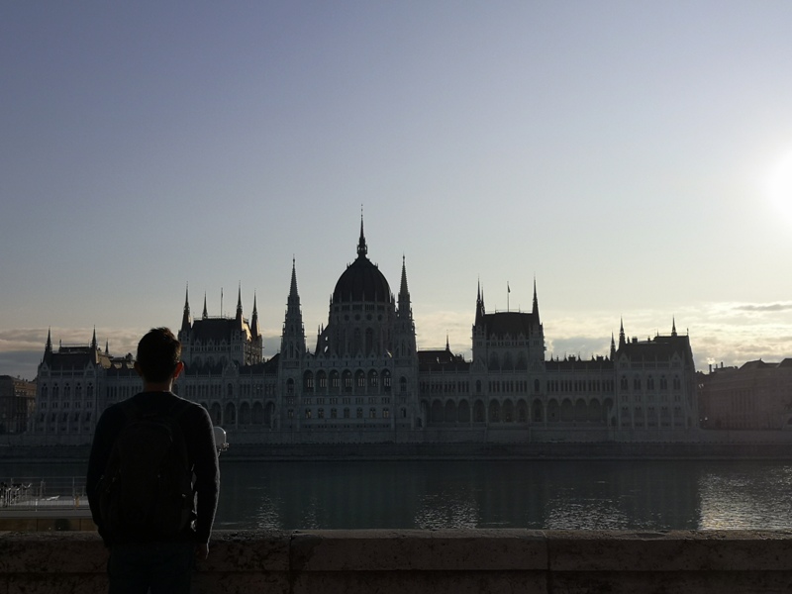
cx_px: 396
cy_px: 297
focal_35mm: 47
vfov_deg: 30.9
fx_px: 1075
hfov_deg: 40.4
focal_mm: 3.95
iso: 50
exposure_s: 1/5102
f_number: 1.8
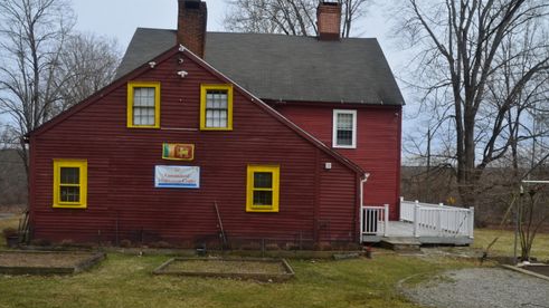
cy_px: 182
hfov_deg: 58.7
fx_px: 488
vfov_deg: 35.0
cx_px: 271
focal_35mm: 34
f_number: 11
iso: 110
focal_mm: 21
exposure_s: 1/125
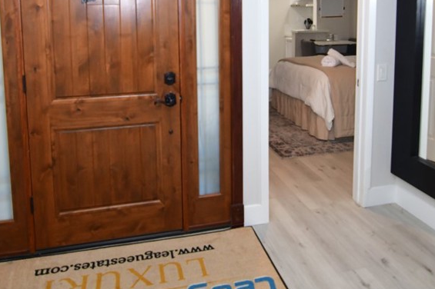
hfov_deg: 63.7
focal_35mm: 29
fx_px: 350
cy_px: 50
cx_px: 218
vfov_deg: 42.5
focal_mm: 11
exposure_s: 1/320
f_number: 2.8
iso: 800
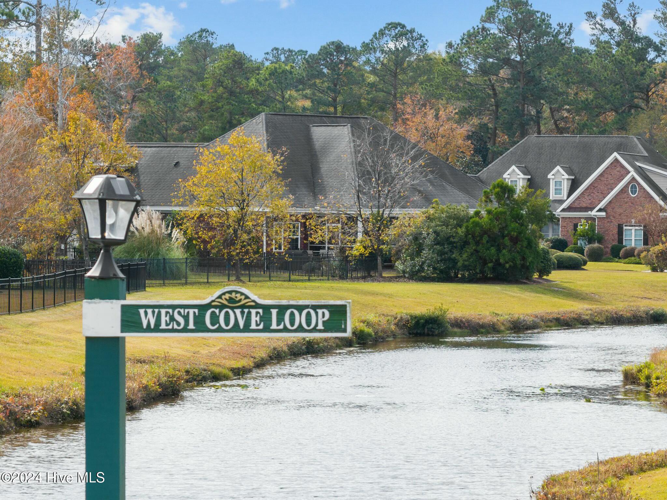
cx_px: 334
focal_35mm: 166
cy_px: 250
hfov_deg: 11.9
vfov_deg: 8.9
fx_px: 3197
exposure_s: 1/500
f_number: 3.4
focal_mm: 30.71
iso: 100
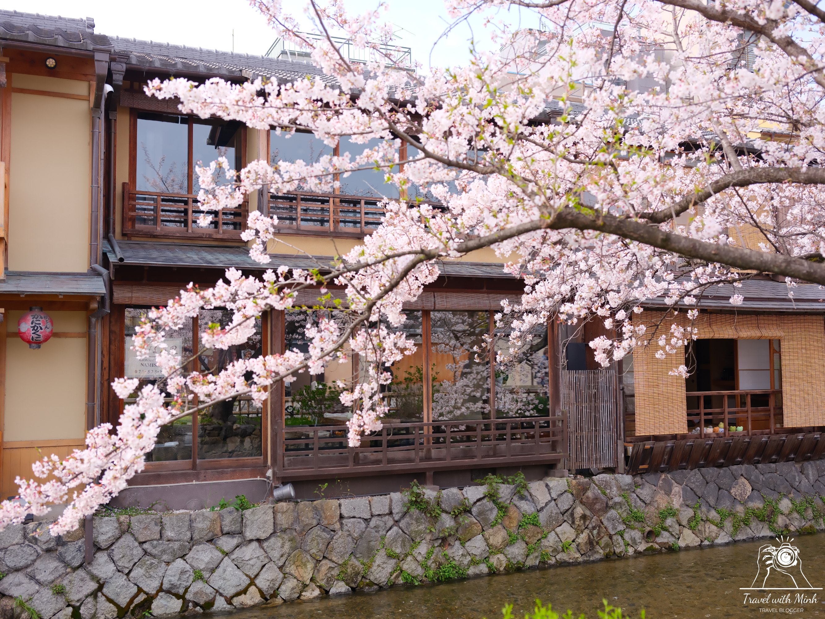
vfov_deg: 39.7
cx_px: 412
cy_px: 310
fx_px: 858
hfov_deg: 51.4
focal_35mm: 36
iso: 200
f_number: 4
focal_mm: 45
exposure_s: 1/340
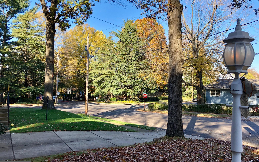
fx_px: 212
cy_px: 73
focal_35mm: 30
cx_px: 130
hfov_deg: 62.9
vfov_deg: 41.8
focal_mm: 4
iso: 20
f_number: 1.8
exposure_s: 1/353
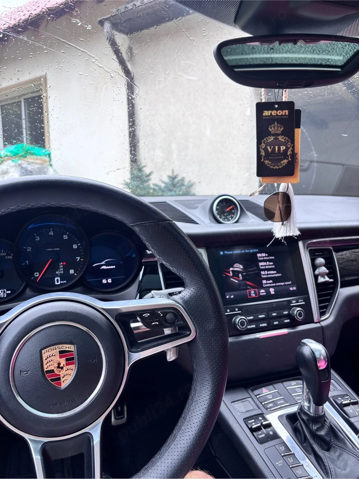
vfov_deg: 67.3
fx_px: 360
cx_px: 180
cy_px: 240
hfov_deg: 53.0
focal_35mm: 26
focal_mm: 5.96
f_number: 1.6
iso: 40
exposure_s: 1/142
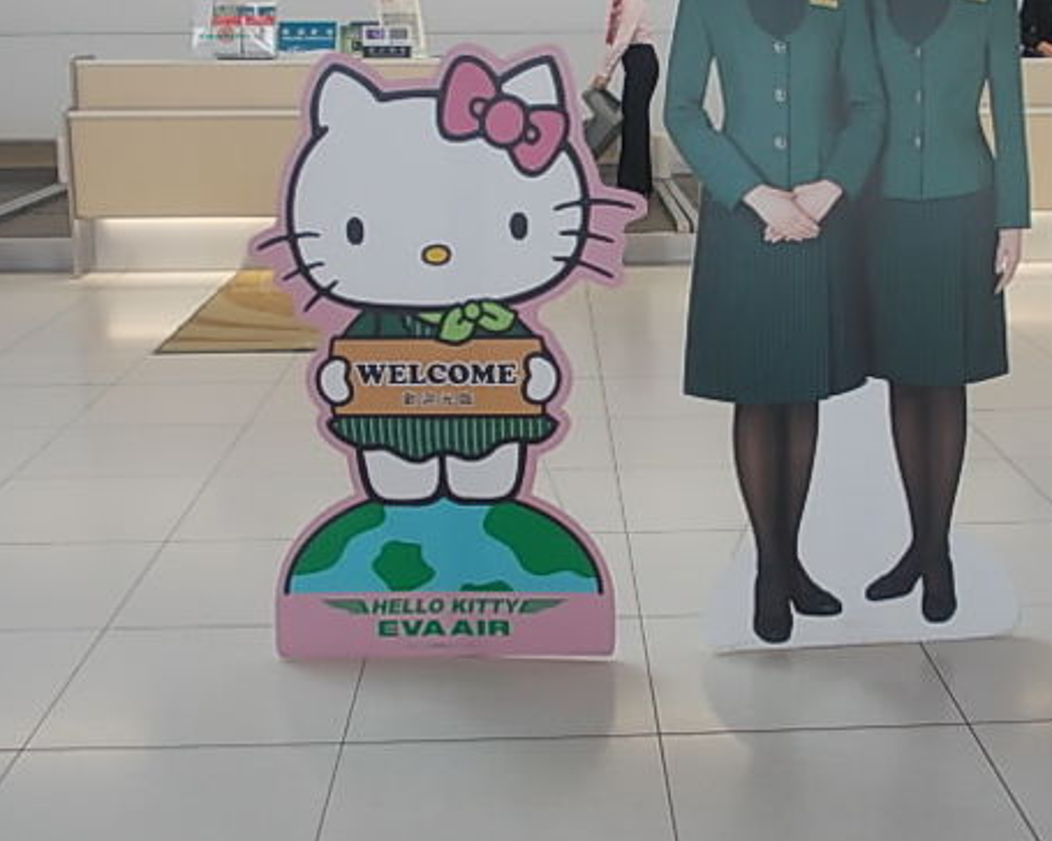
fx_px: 1650
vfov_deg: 28.5
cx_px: 654
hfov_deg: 35.2
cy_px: 302
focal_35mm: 53
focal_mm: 5.3
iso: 80
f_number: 3.1
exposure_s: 1/60
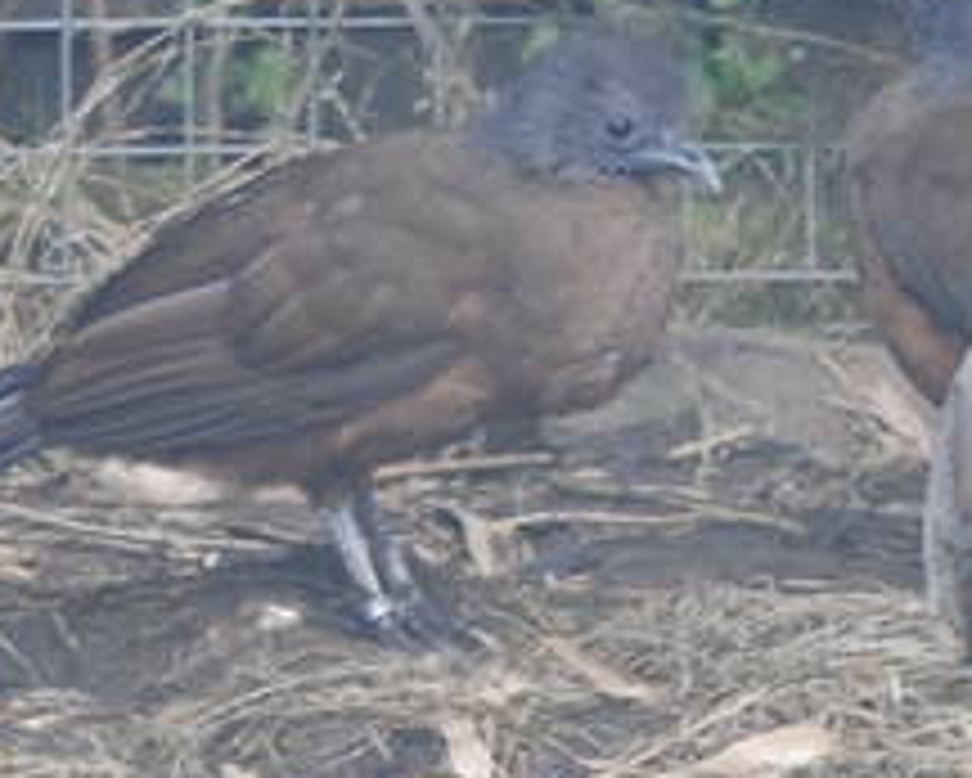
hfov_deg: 2.6
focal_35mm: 731
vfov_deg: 2.1
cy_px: 434
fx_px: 21039
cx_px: 378
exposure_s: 1/400
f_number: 5
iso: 200
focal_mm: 70
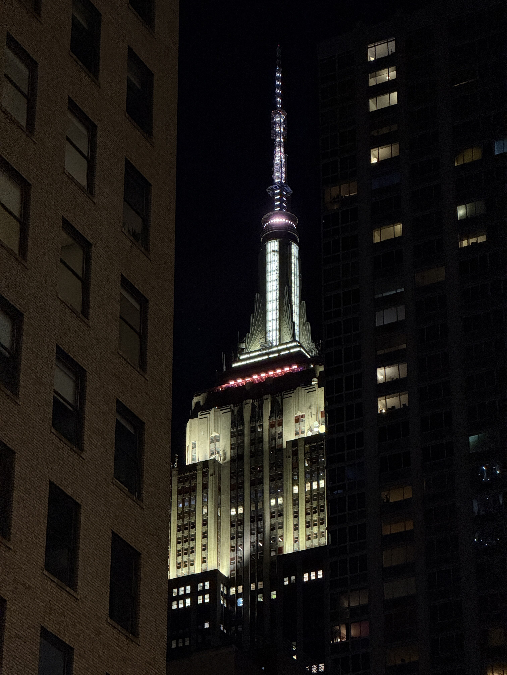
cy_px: 338
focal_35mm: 120
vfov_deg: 16.4
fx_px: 2343
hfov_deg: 12.3
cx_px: 254
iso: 640
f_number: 2.8
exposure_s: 1/60
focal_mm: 15.66
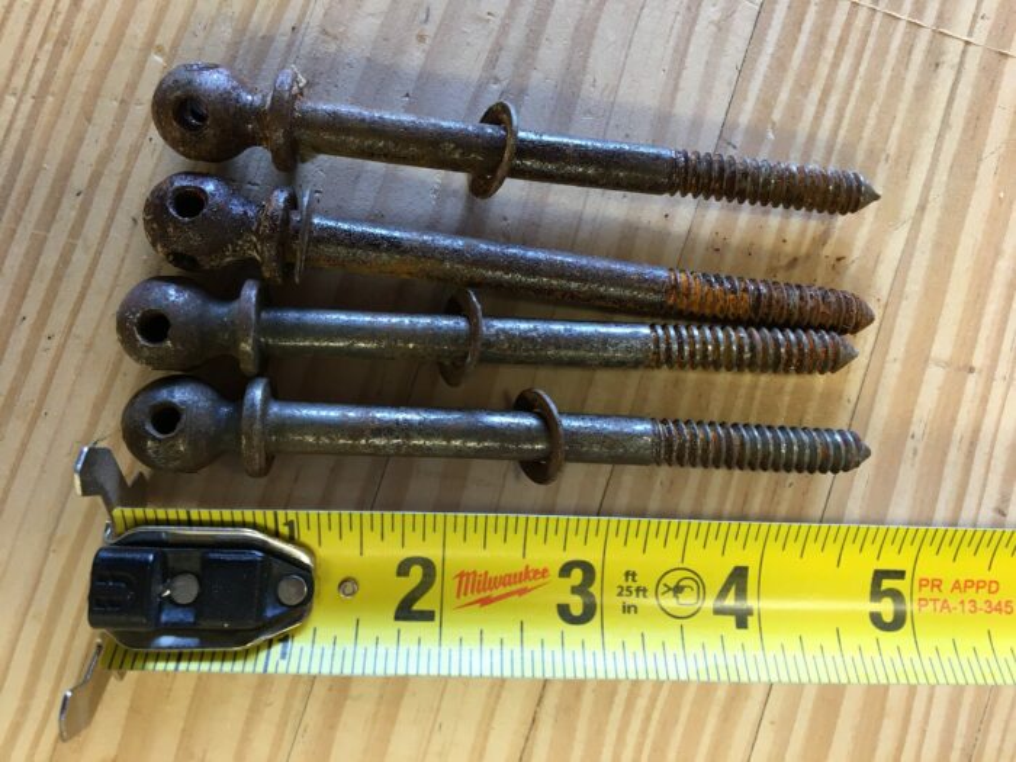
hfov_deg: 61.7
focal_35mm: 29
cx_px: 508
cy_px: 381
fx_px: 851
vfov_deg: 48.2
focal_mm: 4.15
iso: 50
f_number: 2.2
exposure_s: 1/30
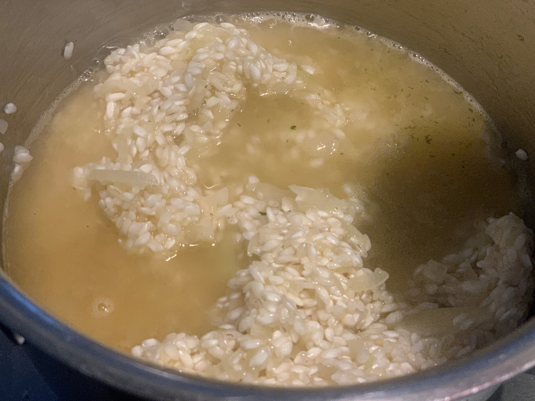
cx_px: 268
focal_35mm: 52
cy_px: 200
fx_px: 804
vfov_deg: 28.0
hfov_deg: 36.8
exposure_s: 1/50
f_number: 2.4
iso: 250
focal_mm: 6
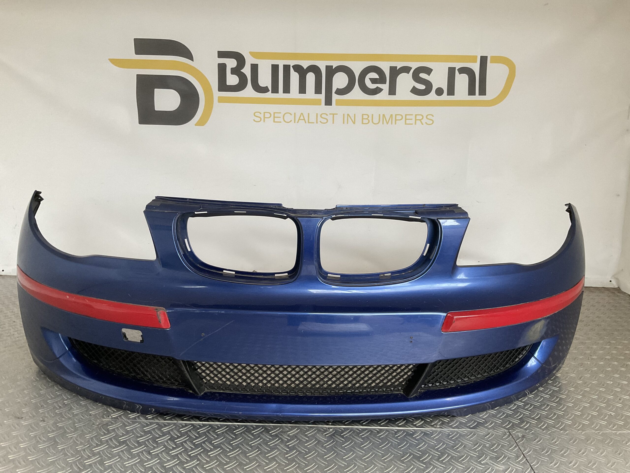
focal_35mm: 29
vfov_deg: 48.2
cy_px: 236
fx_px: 528
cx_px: 315
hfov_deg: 61.7
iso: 125
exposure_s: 1/60
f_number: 1.8
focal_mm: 3
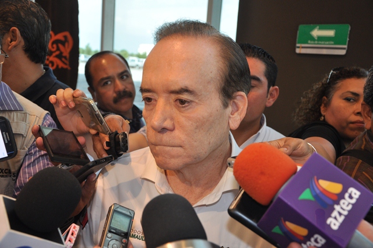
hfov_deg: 49.6
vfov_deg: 34.1
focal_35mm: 39
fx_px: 404
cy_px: 124
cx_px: 186
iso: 500
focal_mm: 26
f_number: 4
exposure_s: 1/80
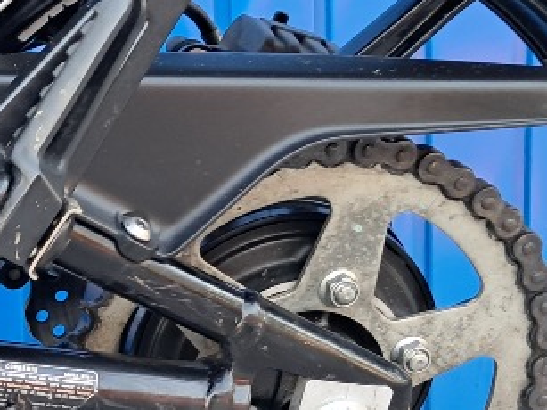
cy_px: 481
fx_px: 1422
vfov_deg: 15.8
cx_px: -135
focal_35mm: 90
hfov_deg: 20.2
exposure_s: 1/50
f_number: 1.8
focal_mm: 4
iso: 160
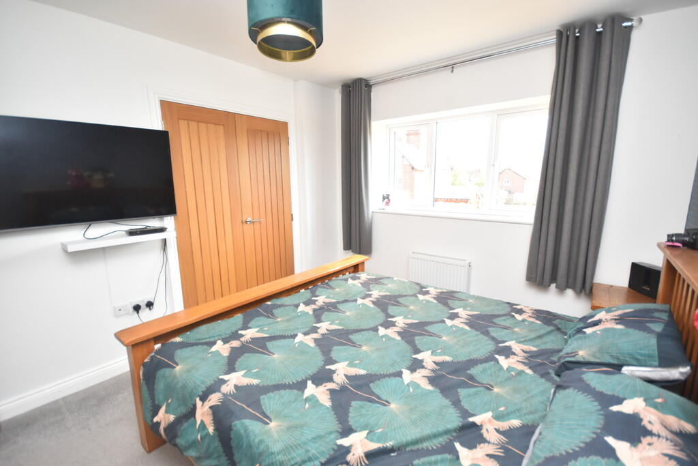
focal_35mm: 15
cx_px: 349
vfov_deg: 77.3
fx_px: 291
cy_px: 233
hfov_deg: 100.4
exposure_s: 1/160
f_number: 4.5
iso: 800
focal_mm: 10
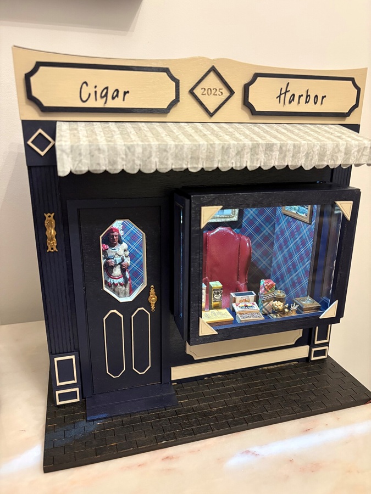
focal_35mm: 26
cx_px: 186
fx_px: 372
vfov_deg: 67.3
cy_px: 247
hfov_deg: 53.1
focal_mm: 5.96
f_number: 1.6
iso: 500
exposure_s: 1/40
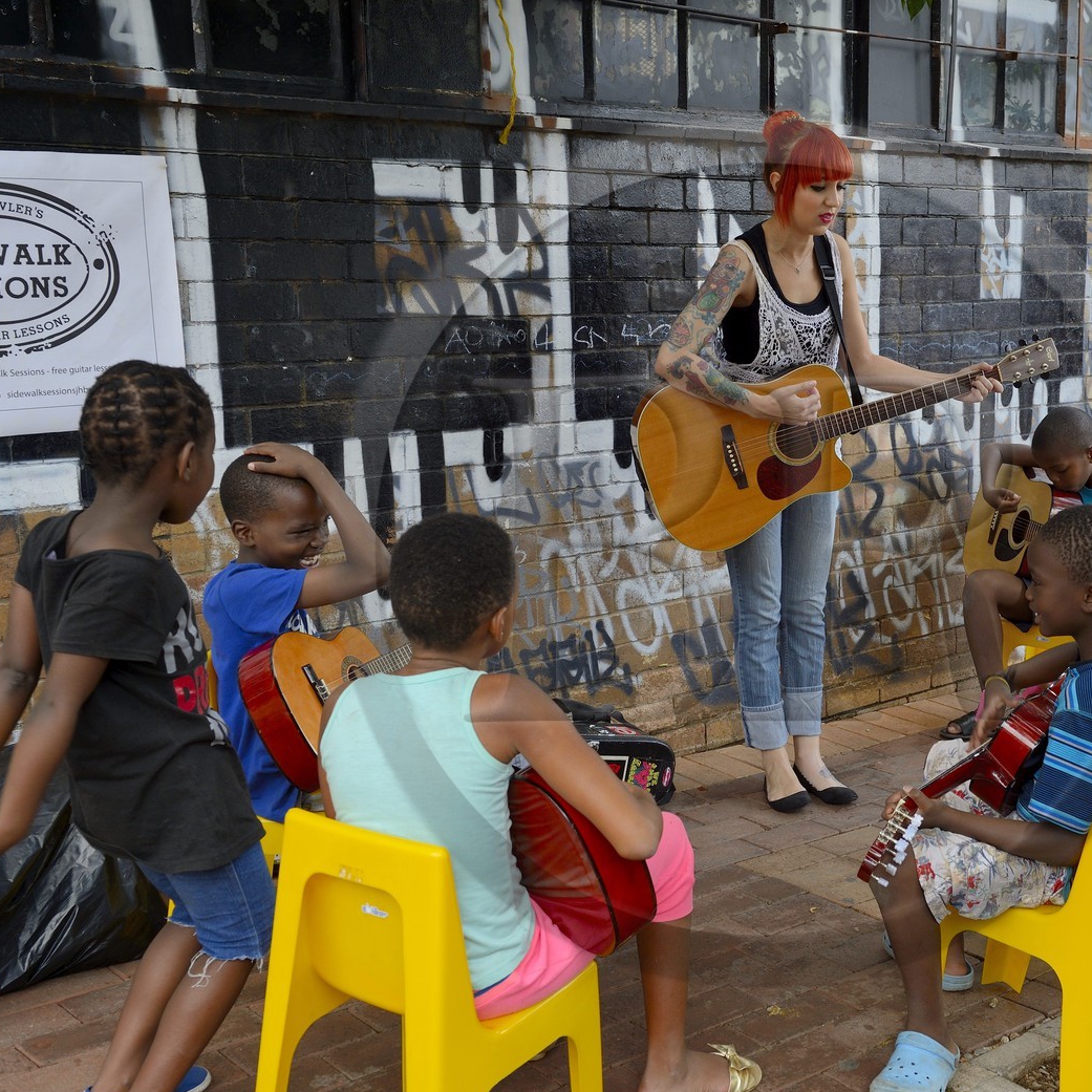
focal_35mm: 47
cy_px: 551
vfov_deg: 36.1
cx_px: 761
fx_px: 1677
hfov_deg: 35.6
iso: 400
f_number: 7.1
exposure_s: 1/160
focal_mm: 36
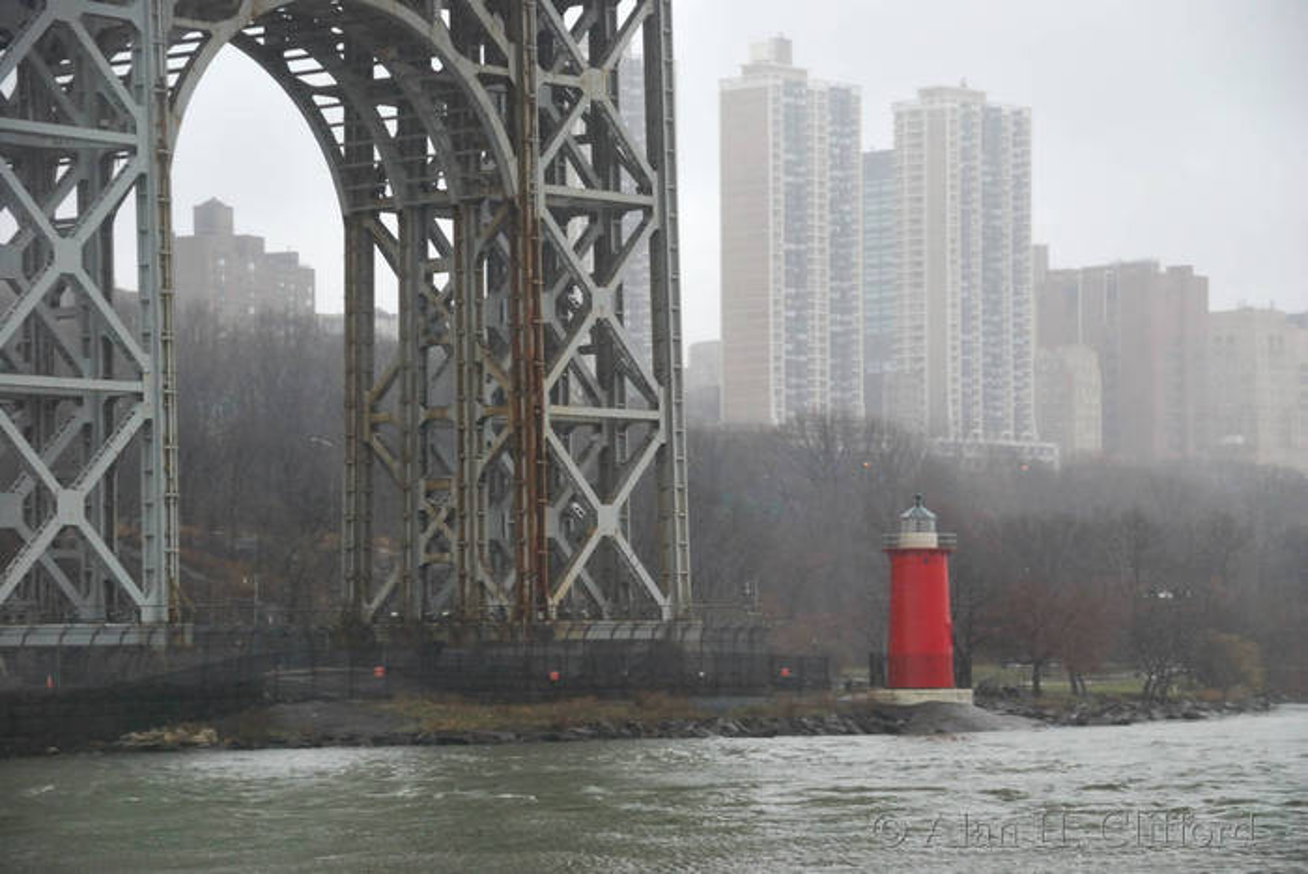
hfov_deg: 18.2
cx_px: 654
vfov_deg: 12.2
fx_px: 4091
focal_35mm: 112
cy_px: 437
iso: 800
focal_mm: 75
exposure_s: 1/200
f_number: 5.3
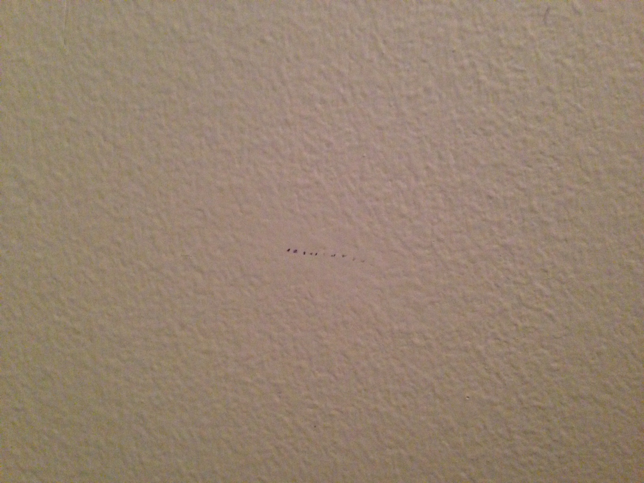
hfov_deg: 55.4
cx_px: 322
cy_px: 242
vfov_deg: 42.9
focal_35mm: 33
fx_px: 614
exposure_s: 1/15
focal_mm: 4.12
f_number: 2.4
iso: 400
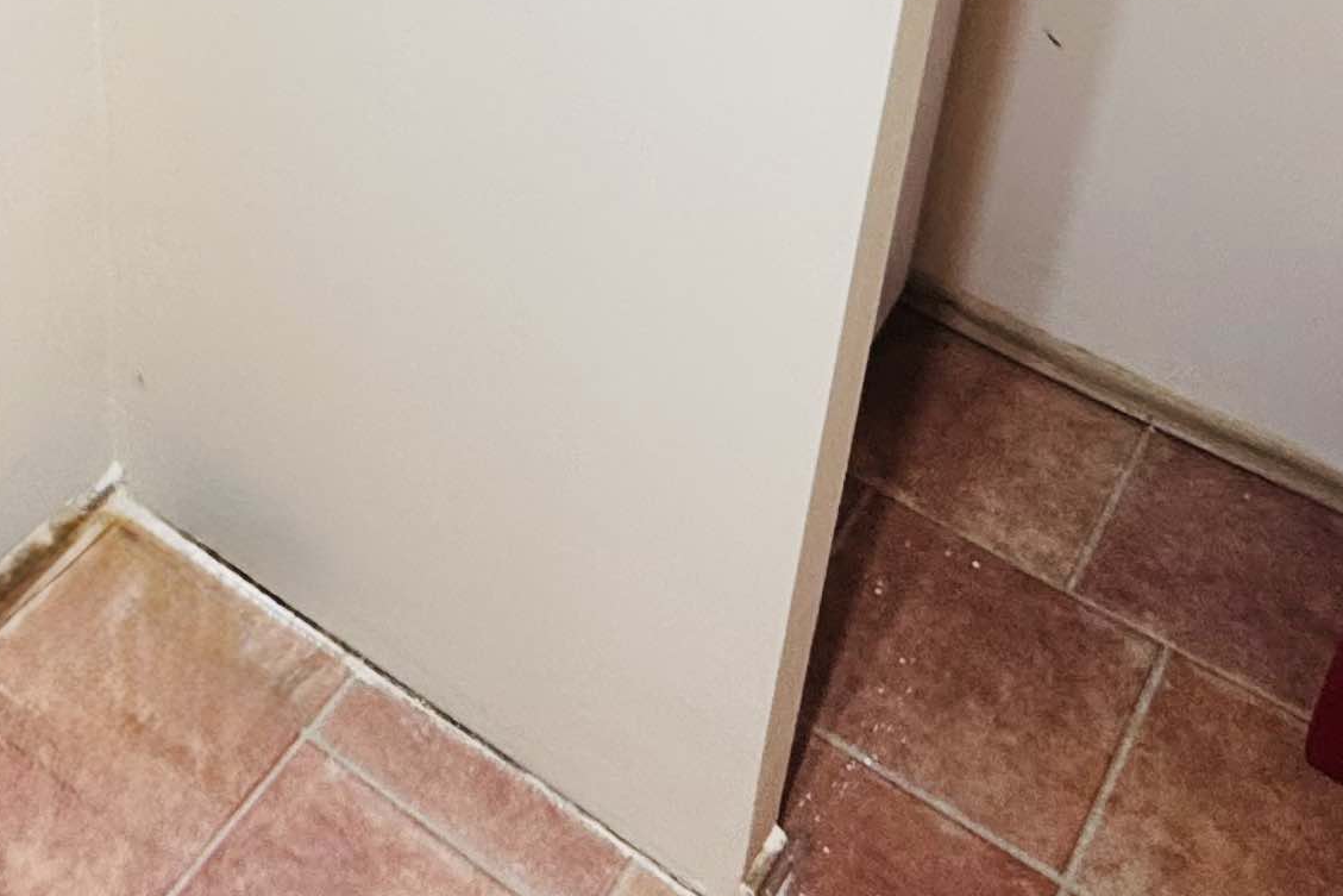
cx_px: 163
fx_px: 1940
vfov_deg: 22.8
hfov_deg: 36.1
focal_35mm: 52
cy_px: -313
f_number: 2.2
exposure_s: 1/50
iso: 200
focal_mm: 2.22
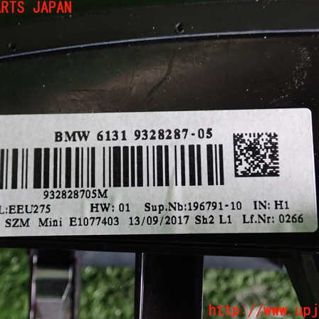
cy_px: 160
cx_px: 156
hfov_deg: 37.6
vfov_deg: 37.6
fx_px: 469
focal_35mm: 45
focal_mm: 6.83
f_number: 2.7
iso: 640
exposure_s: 1/40
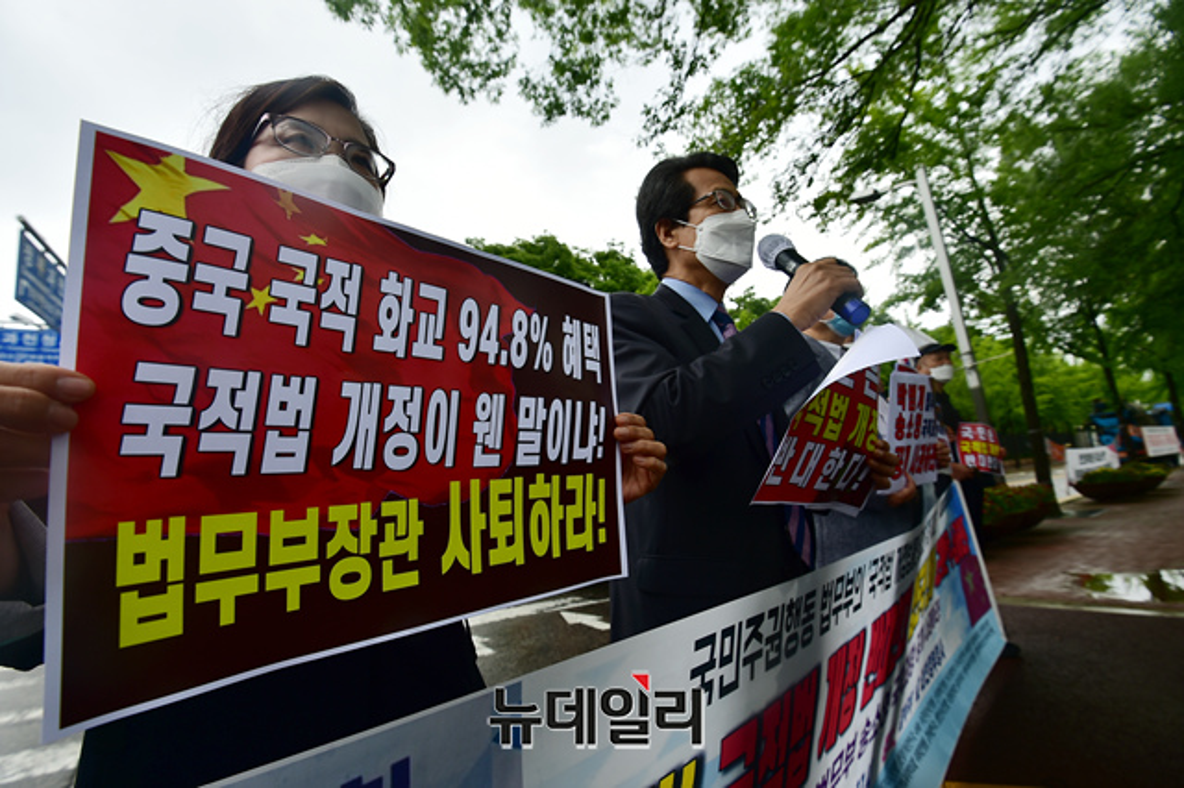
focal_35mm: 16
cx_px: 592
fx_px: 526
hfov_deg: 96.8
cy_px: 394
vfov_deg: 73.7
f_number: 6.3
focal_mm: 16
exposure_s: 1/200
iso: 200
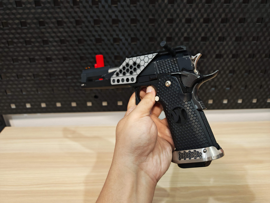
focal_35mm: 24
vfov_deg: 56.8
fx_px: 187
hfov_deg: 71.6
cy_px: 102
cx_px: 135
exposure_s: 1/33
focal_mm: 6.83
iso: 320
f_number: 2
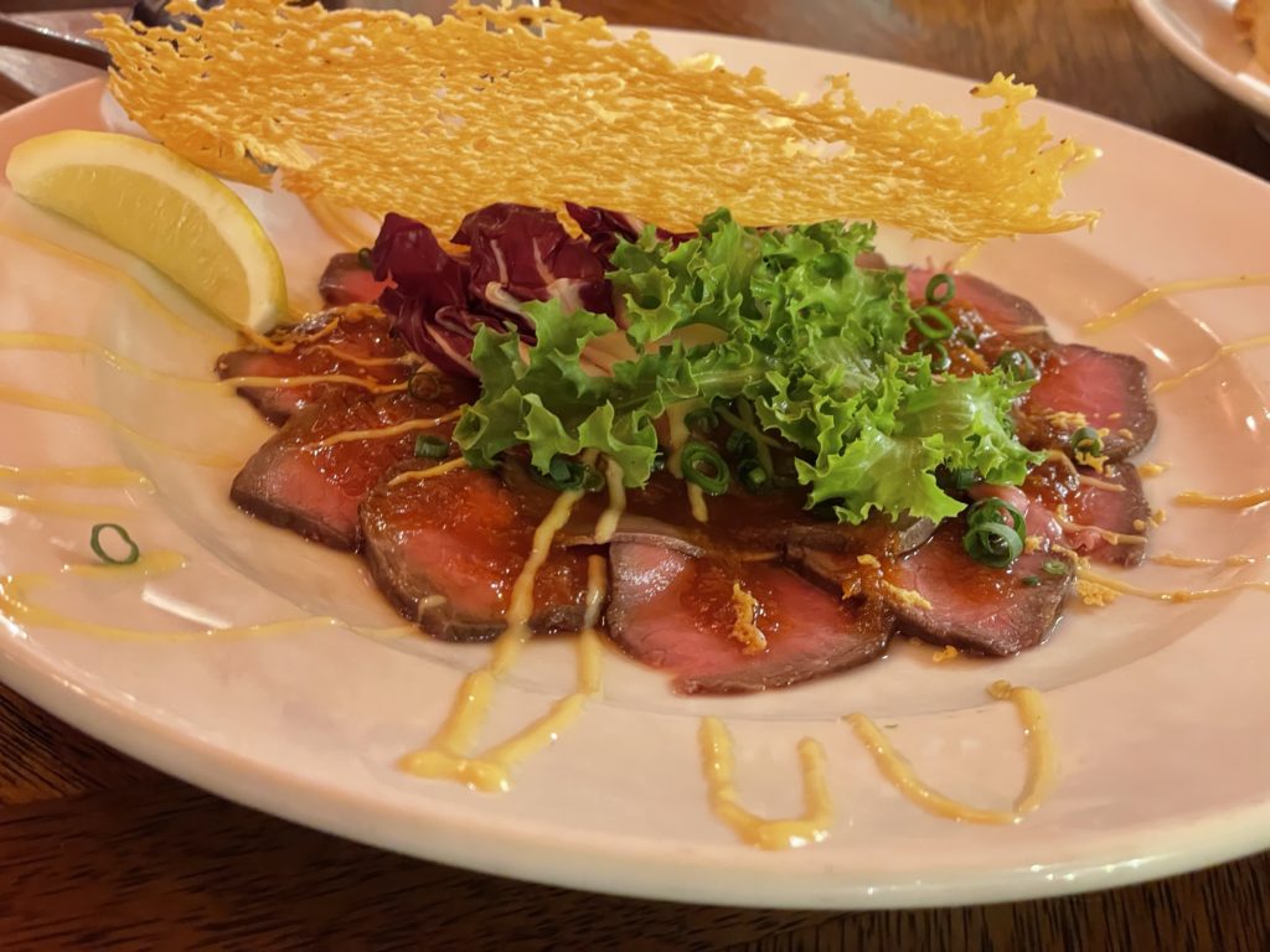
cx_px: 635
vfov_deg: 28.0
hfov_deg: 36.8
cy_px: 476
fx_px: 1908
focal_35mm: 52
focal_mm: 6
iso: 1250
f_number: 2
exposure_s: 1/20
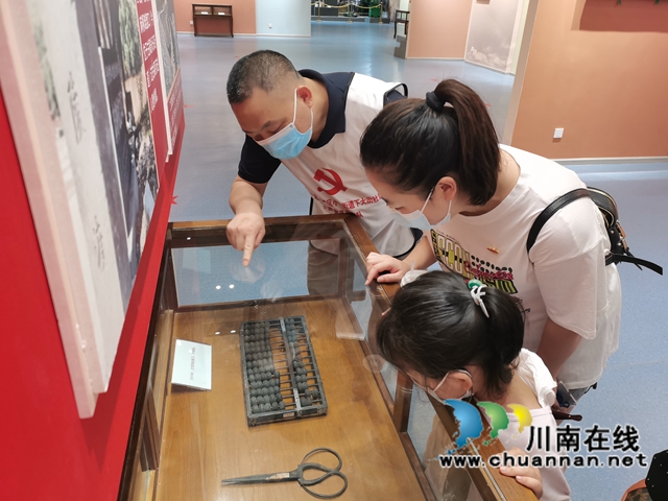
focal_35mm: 27
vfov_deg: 51.4
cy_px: 250
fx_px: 521
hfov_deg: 65.3
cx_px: 334
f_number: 1.8
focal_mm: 5.58
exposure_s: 1/100
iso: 200
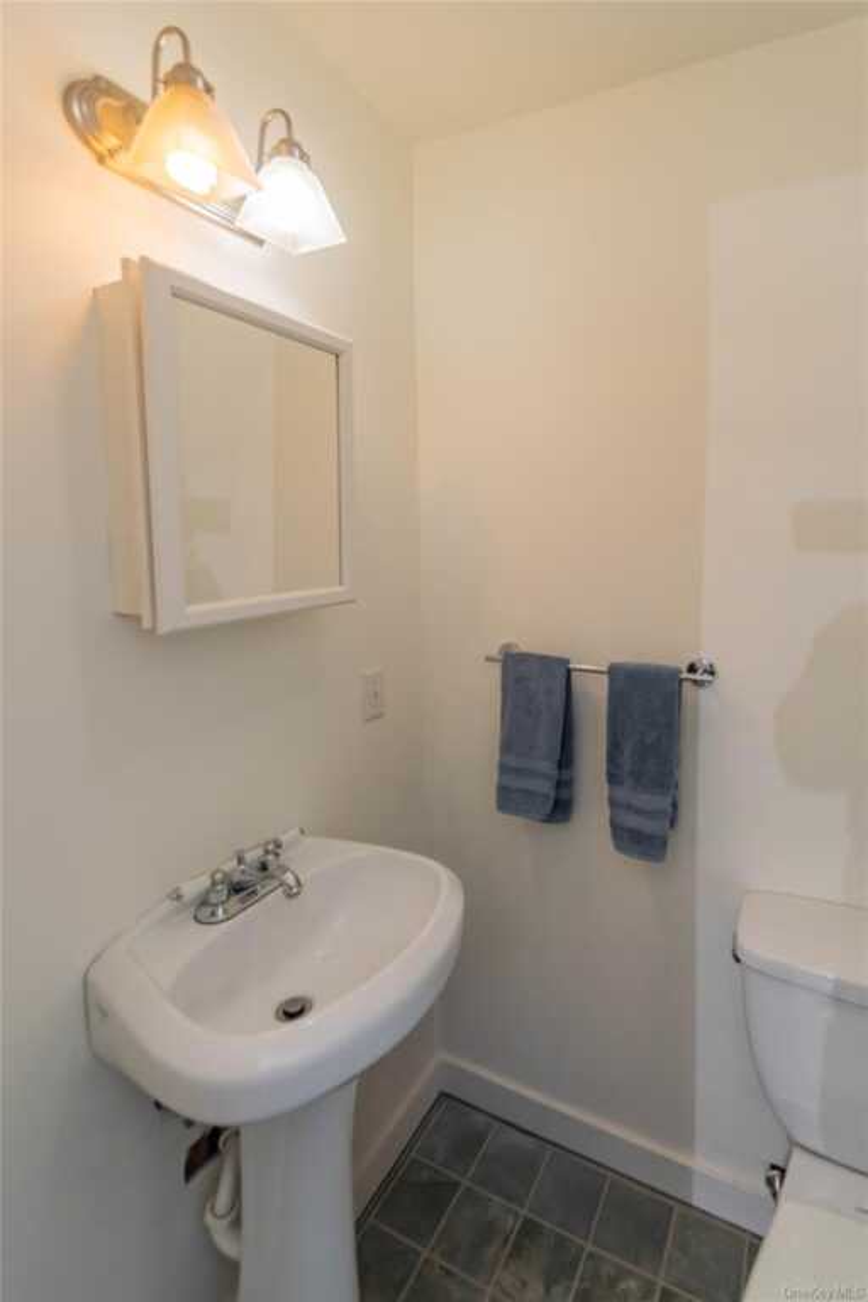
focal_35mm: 15
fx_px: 542
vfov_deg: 100.4
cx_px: 434
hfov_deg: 77.3
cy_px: 651
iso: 100
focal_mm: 10
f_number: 4
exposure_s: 1/100
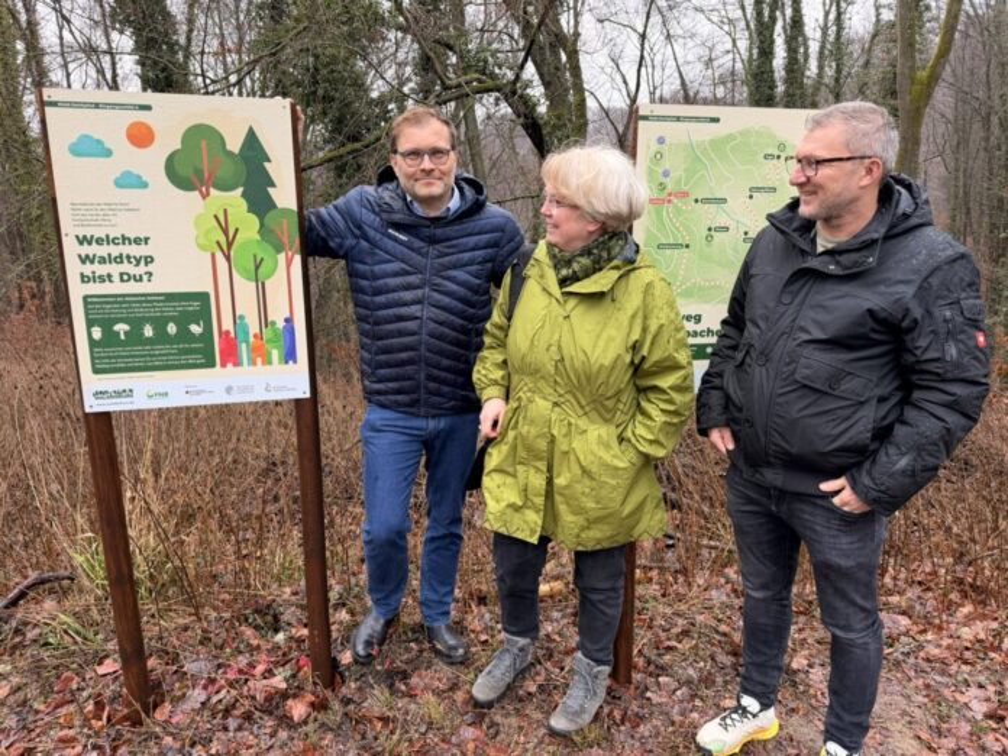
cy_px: 378
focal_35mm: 24
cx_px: 504
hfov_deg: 71.6
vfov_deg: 56.8
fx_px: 699
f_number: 1.78
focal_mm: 6.76
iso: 160
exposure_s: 1/121
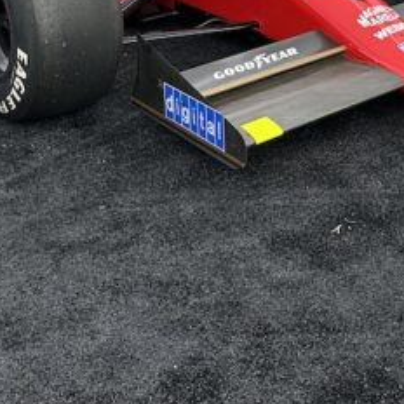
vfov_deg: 21.5
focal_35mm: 75
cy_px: -72
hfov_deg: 22.8
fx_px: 990
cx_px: 313
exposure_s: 1/1639
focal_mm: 6.86
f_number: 1.78
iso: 80
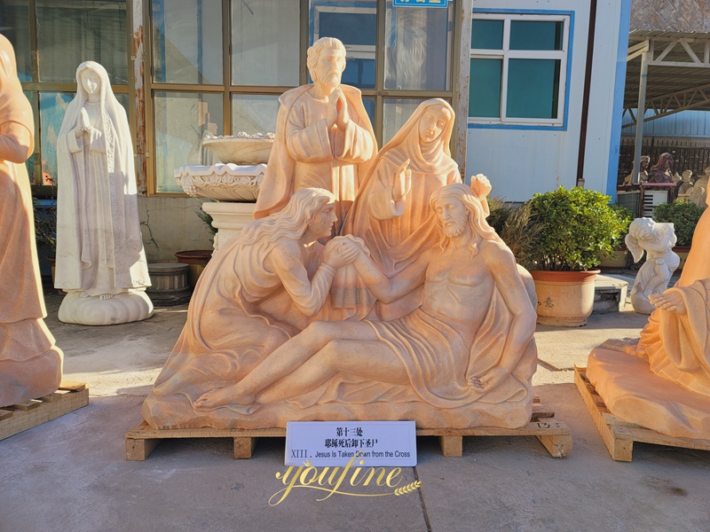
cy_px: 266
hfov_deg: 69.4
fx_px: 513
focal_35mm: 25
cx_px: 355
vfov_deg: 54.9
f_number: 1.8
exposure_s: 1/398
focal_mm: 7
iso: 20
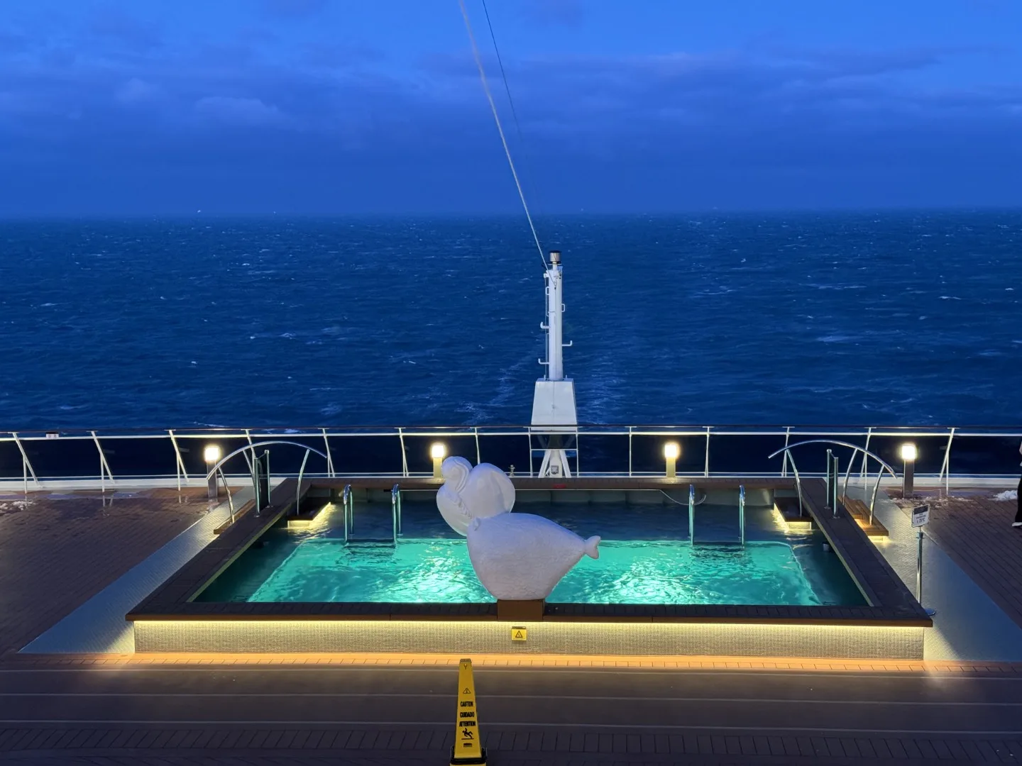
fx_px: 1417
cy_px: 383
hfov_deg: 39.7
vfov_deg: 30.3
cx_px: 511
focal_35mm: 48
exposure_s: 1/30
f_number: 1.78
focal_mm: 6.86
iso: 500
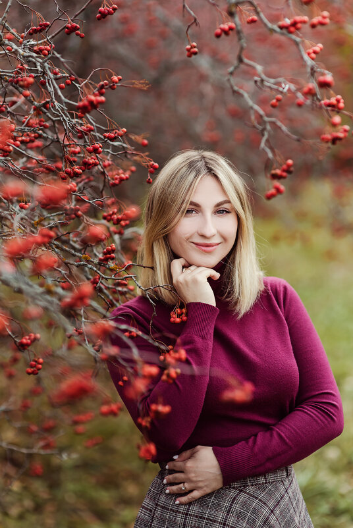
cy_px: 264
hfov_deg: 16.1
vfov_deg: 23.9
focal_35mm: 85
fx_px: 1248
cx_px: 176
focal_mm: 85
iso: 400
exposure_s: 1/2500
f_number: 2.5
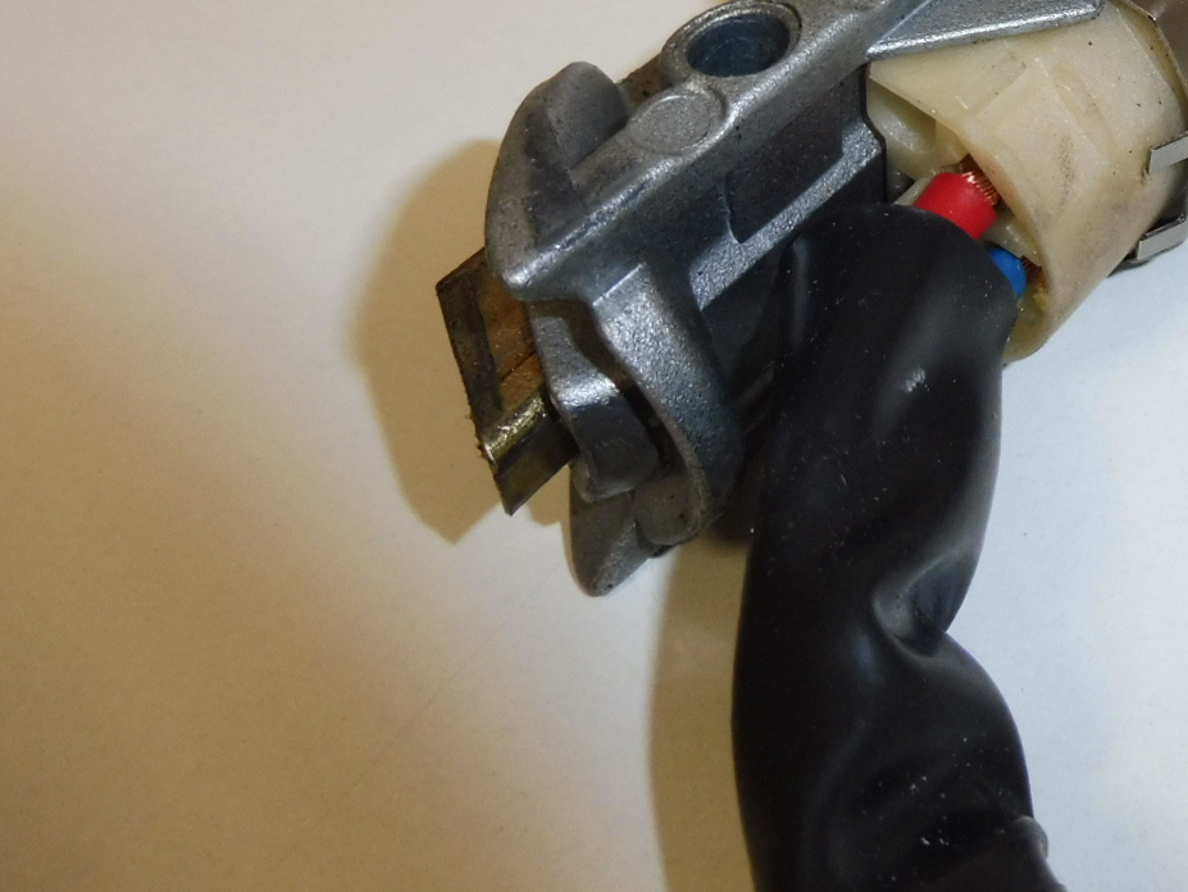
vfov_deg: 26.4
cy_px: 41
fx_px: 1820
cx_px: 1306
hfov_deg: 32.0
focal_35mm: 53
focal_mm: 4.3
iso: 200
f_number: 3.5
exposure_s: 1/60
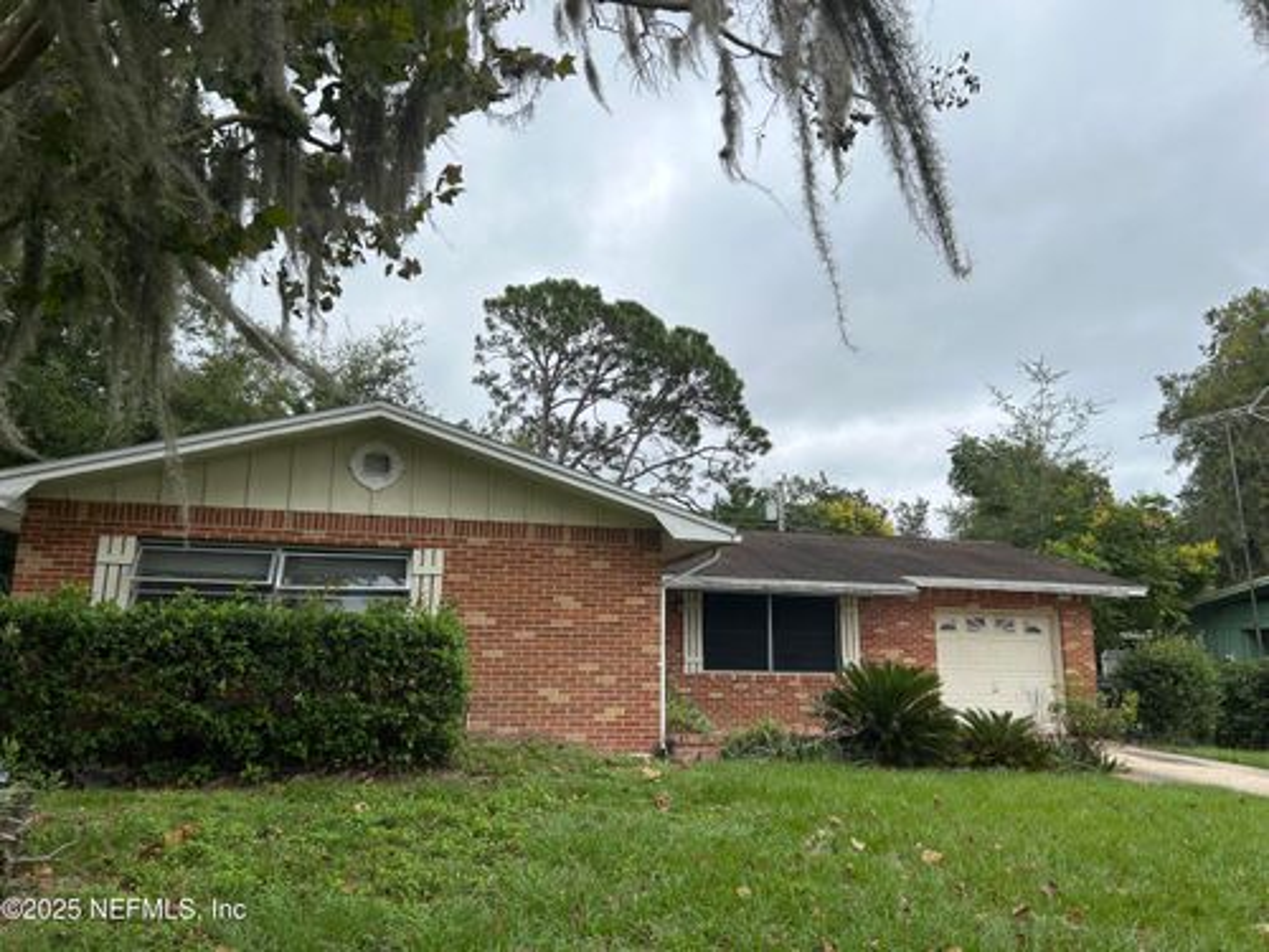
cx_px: 634
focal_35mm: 26
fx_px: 953
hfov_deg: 67.3
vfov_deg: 53.1
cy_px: 476
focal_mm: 5.7
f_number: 1.5
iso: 50
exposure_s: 1/2841
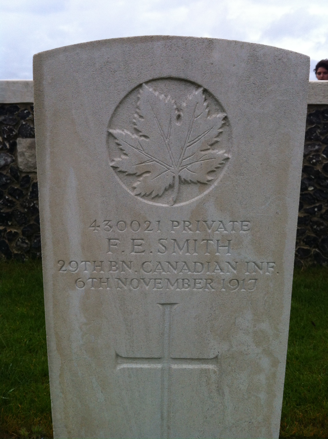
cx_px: 164
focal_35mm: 35
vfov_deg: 52.7
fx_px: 443
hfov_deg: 40.6
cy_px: 220
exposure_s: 1/1588
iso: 80
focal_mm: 3.85
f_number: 2.8
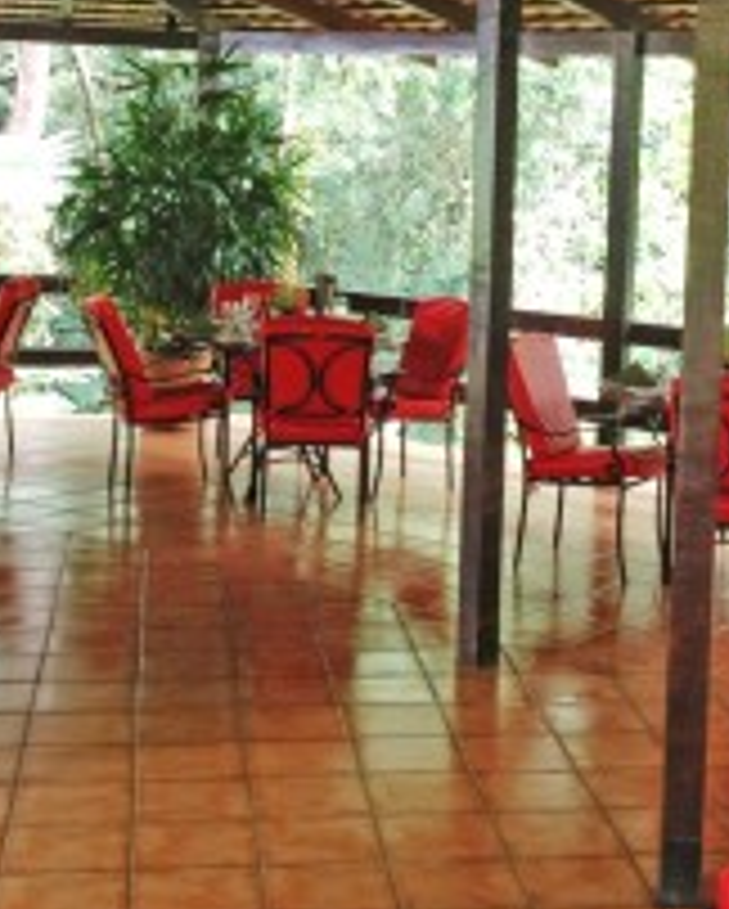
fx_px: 2047
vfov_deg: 24.9
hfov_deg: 20.1
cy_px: 302
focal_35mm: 76
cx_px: 472
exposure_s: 1/30
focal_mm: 4.28
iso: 50
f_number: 2.4
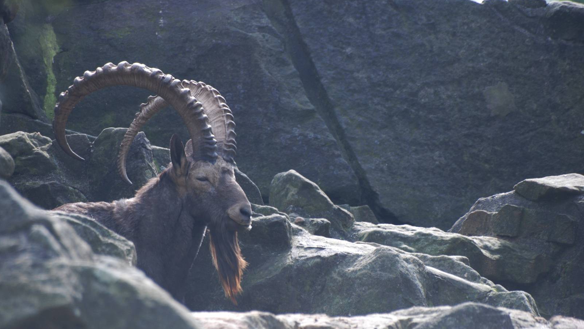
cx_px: 292
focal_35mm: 473
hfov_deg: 4.6
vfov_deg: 2.6
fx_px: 7324
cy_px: 160
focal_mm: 300
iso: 400
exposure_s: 1/320
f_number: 5.6
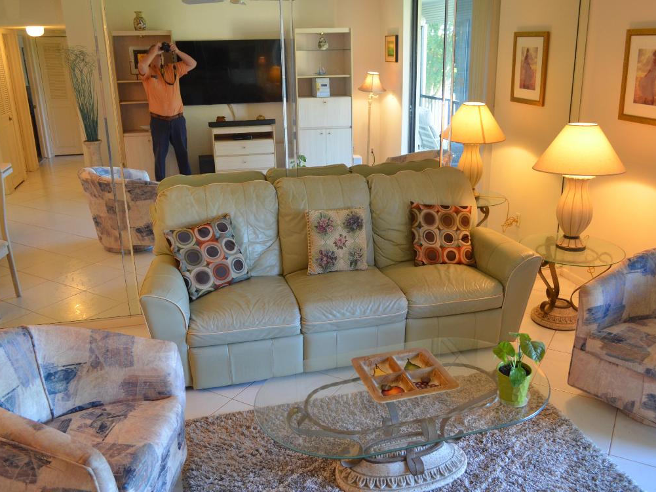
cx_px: 330
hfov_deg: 60.0
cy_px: 251
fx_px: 569
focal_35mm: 30
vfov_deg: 46.8
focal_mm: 18
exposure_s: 1/60
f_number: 4
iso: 800
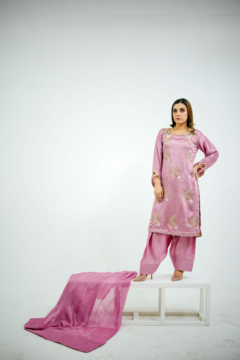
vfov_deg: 39.6
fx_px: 500
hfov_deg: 27.0
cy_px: 180
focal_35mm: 50
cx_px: 120
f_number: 1.4
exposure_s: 1/100
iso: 100
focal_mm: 50
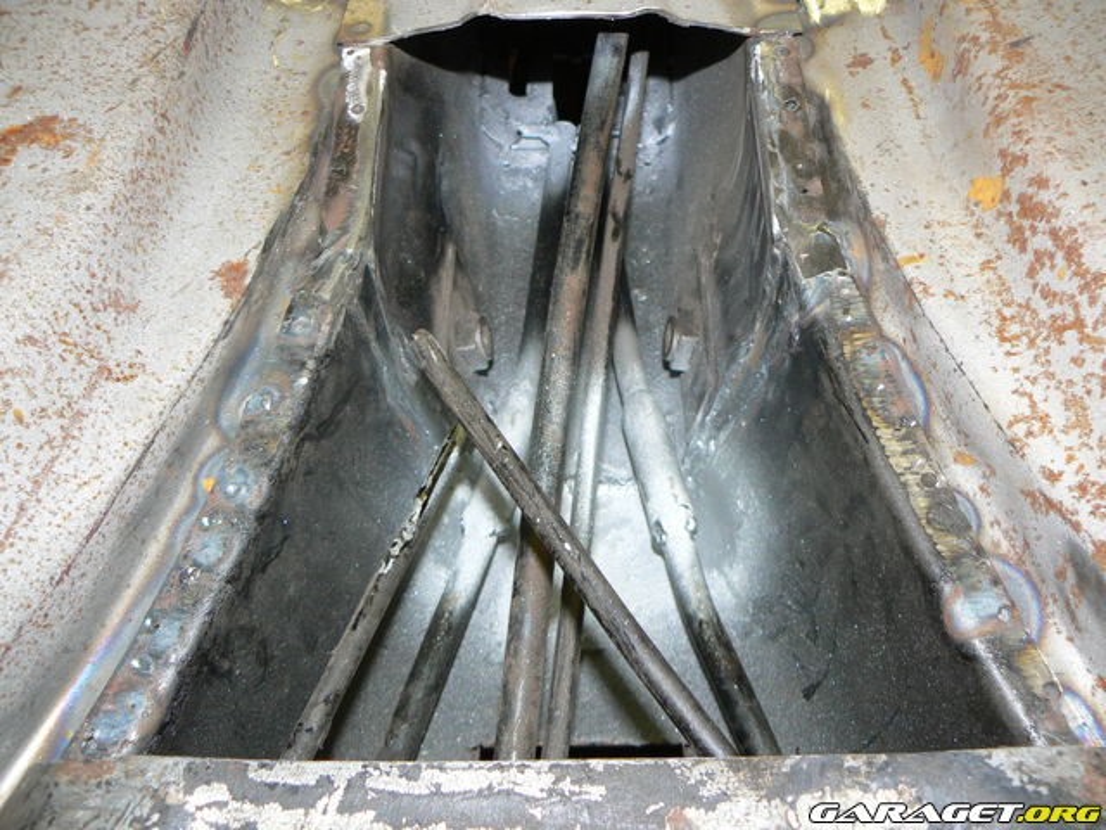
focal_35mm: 36
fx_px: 1150
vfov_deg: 39.7
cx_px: 553
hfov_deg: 51.4
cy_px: 415
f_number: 2.8
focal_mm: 6
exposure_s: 1/30
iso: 100
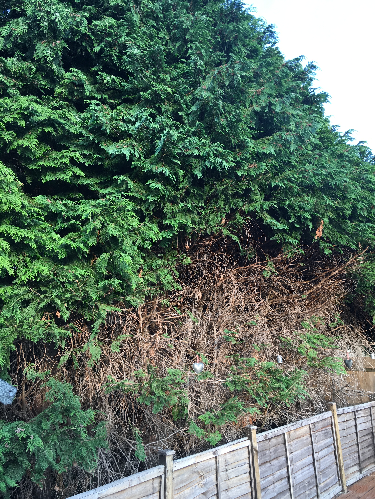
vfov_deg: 61.7
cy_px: 250
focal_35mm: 29
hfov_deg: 48.2
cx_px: 188
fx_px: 419
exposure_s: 1/100
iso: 25
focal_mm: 4.15
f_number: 2.2
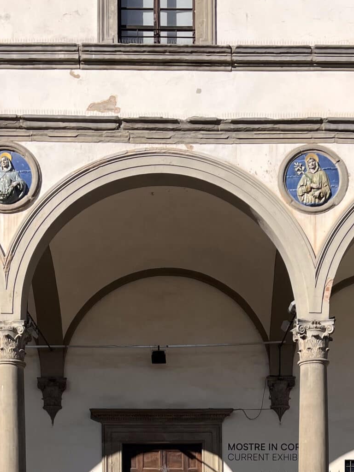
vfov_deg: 26.8
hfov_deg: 22.5
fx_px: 886
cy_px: 550
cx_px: 217
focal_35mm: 65
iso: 50
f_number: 1.6
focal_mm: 5.1
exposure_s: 1/4484
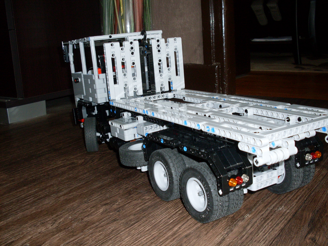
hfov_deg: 49.0
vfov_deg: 37.7
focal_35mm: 38
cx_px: 164
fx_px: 360
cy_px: 123
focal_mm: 6.3
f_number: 2.8
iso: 100
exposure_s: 1/45
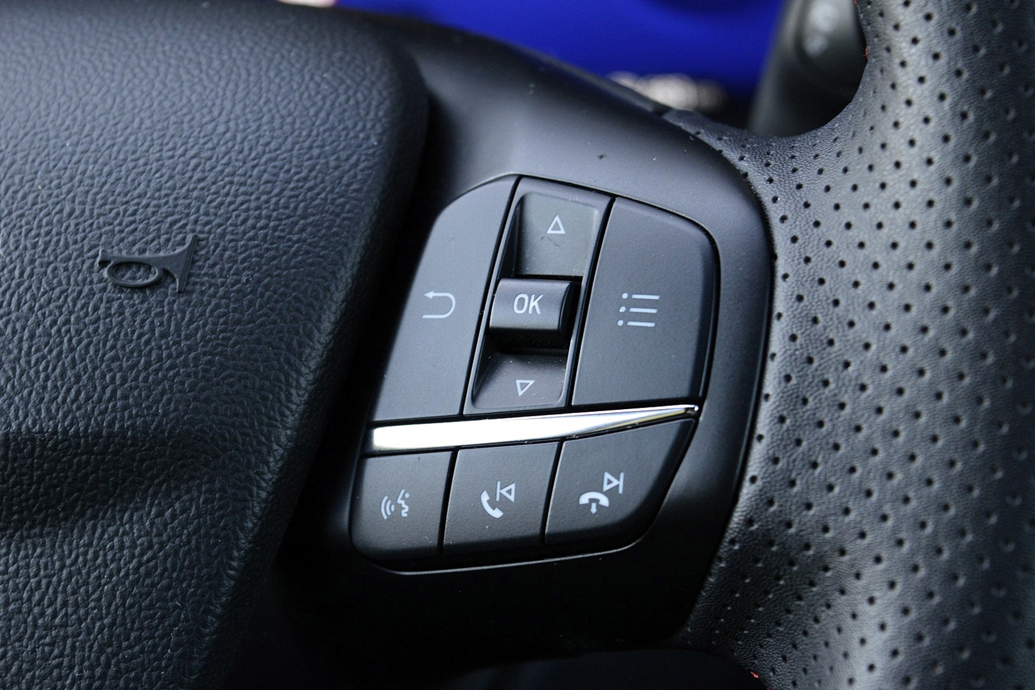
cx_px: 518
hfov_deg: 24.6
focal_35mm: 82
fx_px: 2372
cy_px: 345
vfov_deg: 16.6
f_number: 6.3
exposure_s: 1/60
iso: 800
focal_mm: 55
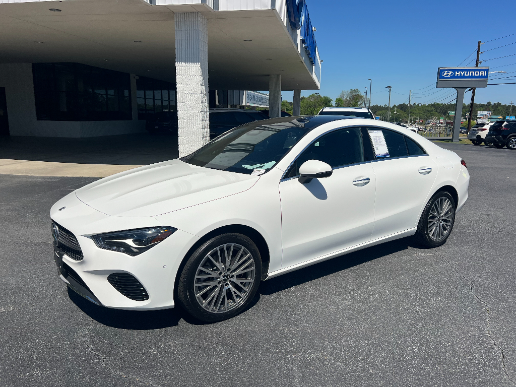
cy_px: 194
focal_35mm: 26
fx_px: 388
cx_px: 258
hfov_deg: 67.3
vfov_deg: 53.1
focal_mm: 5.7
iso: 50
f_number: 1.5
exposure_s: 1/11364
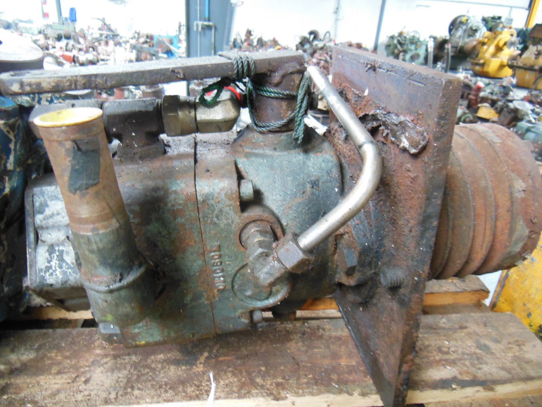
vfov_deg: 54.9
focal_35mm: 25
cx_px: 271
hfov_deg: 69.4
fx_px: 391
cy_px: 204
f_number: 3.5
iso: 640
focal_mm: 4.5
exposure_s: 1/8
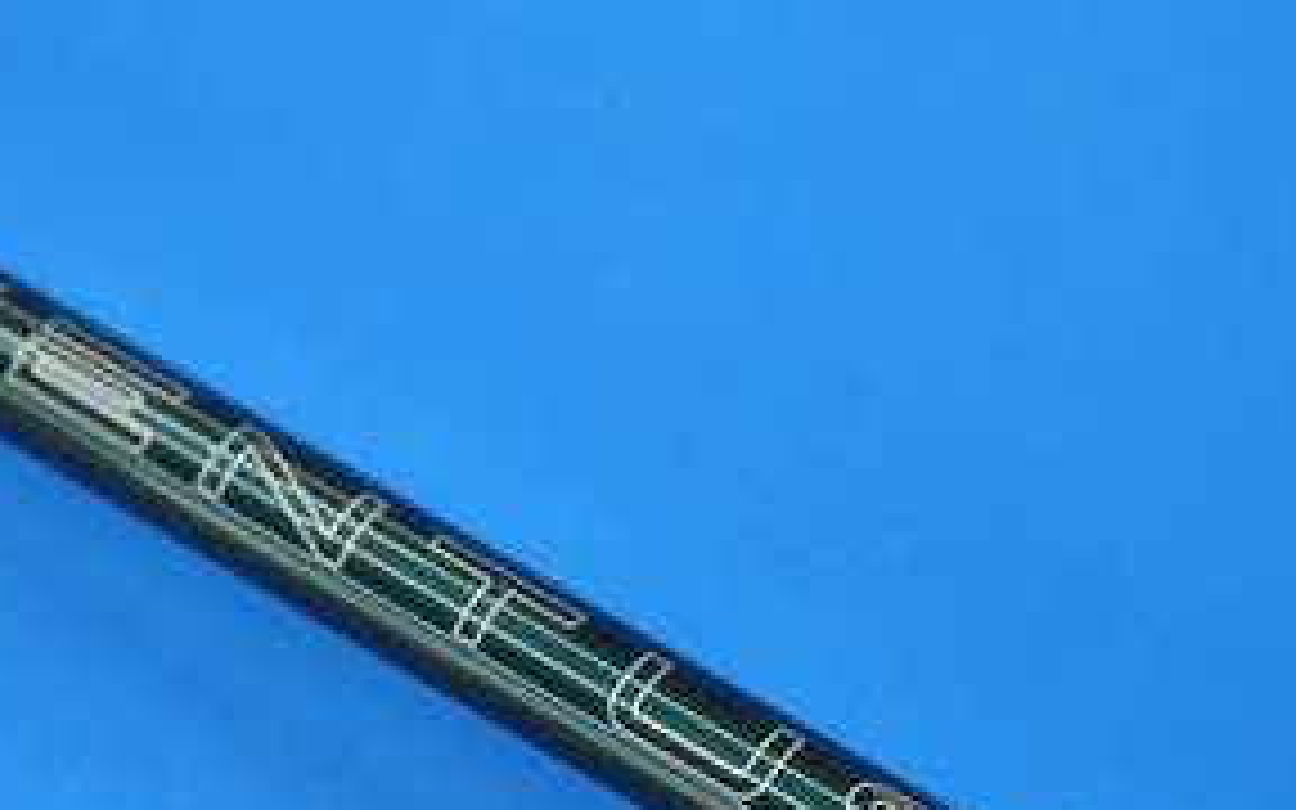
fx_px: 3991
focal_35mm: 113
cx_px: 810
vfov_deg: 11.4
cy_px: 936
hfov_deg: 18.4
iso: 160
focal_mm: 24
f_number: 4.5
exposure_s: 1/60
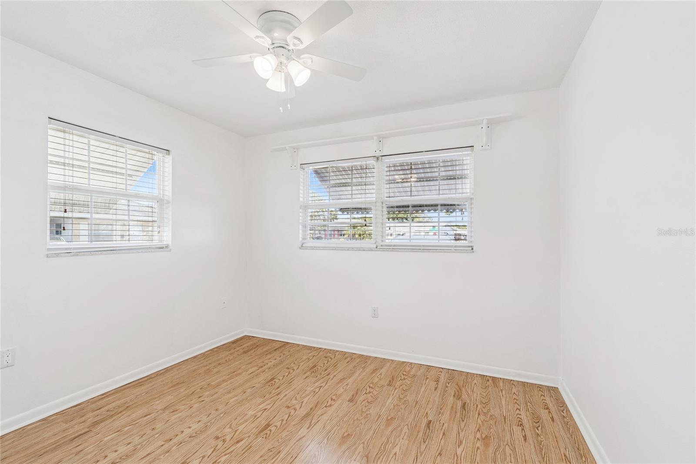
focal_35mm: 15
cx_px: 348
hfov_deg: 100.4
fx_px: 290
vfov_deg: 77.3
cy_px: 232
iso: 100
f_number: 7.1
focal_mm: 10
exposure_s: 1/60
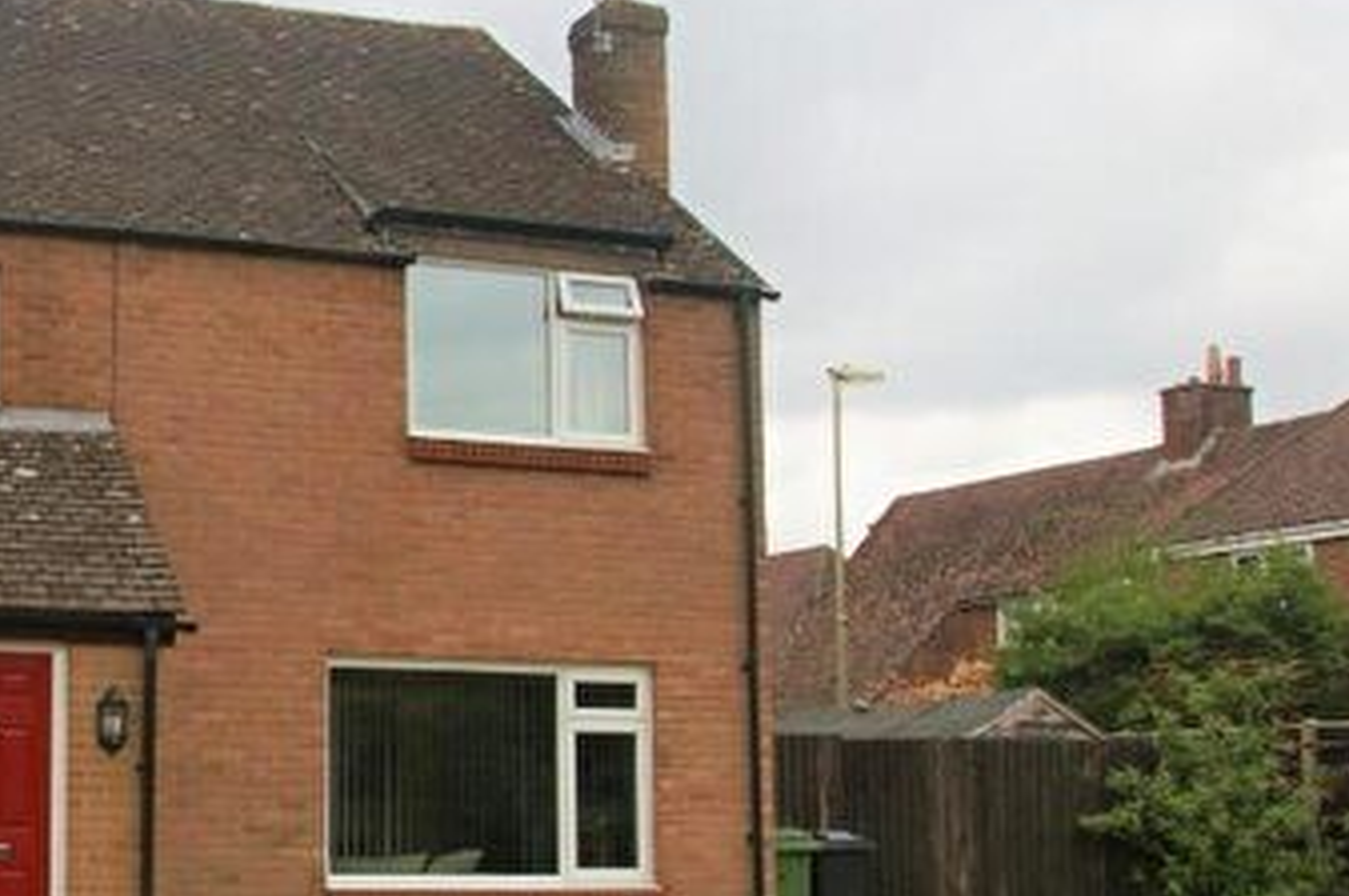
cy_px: 626
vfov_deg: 26.7
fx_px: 1872
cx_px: 72
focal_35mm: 50
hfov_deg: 36.5
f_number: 10
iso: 100
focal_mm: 16
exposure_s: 1/100
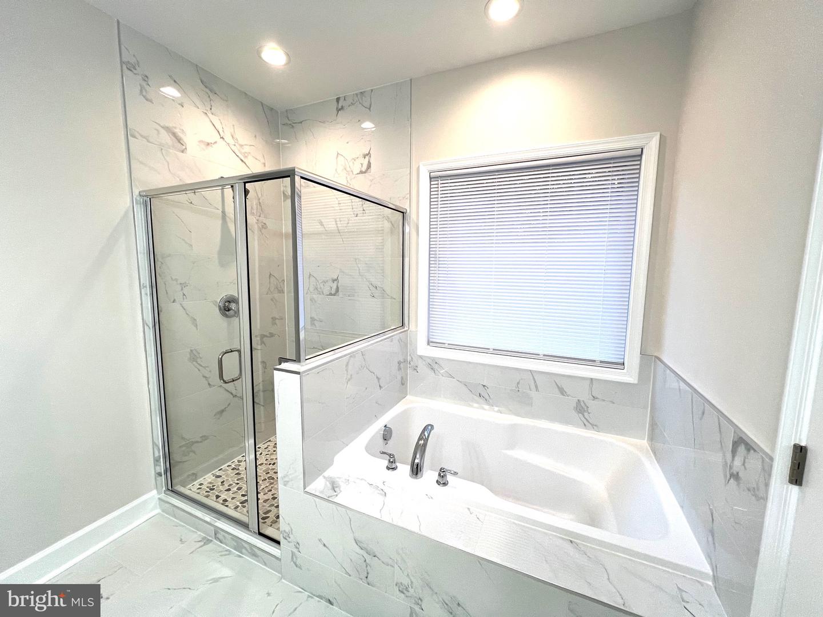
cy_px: 308
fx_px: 309
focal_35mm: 13
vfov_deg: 89.9
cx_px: 412
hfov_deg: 106.2
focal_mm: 1.57
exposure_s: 1/120
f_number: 1.8
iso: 80
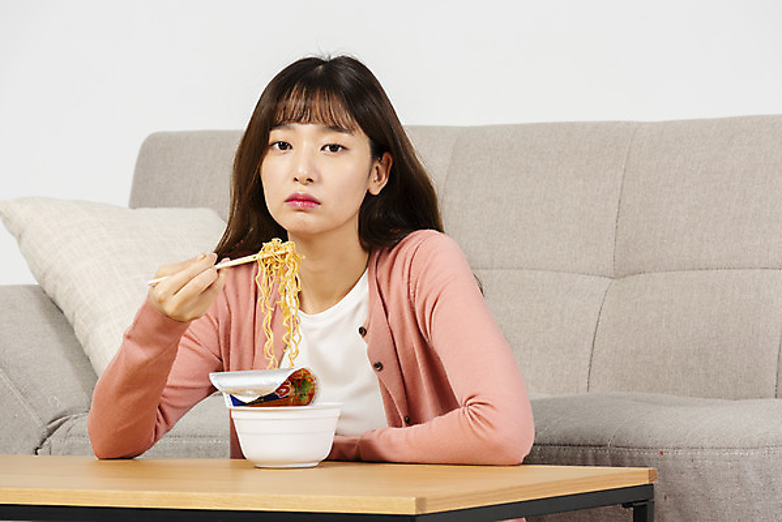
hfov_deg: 10.3
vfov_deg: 6.9
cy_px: 261
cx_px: 391
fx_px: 4346
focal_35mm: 200
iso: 100
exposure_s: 1/125
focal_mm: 200
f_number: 11
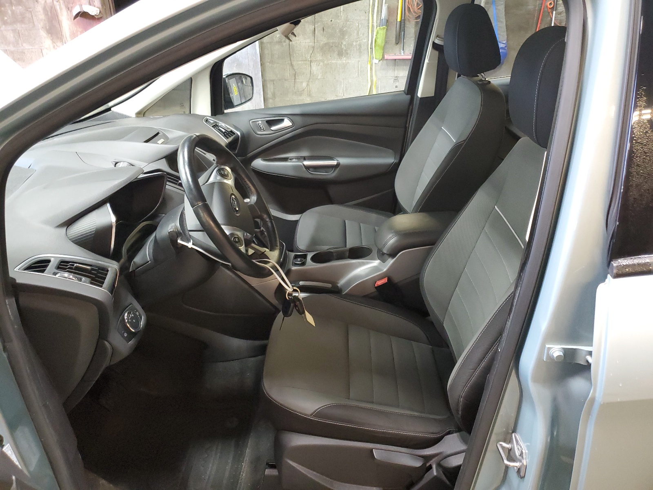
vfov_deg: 53.1
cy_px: 245
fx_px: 490
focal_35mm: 26
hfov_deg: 67.3
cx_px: 326
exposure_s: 1/60.2
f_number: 1.5
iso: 357
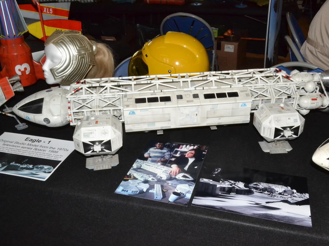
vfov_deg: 43.0
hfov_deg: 55.3
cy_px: 124
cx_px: 178
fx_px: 314
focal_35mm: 33
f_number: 25
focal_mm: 20
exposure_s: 1/60
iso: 3200
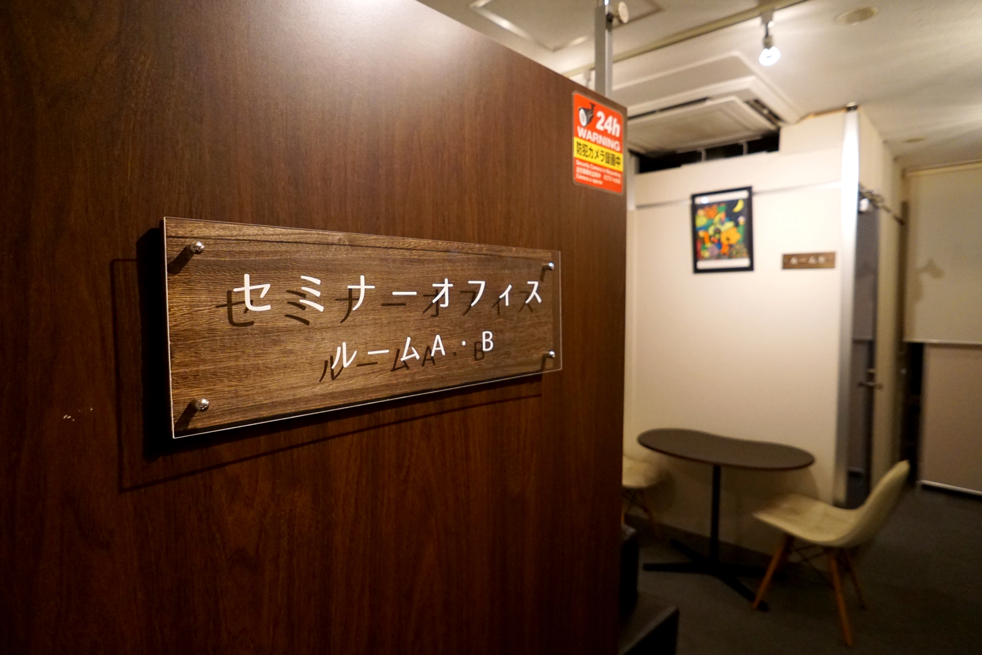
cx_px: 491
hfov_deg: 73.7
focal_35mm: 24
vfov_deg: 53.1
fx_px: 655
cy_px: 328
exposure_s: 1/160
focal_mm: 16
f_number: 3.5
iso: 1600
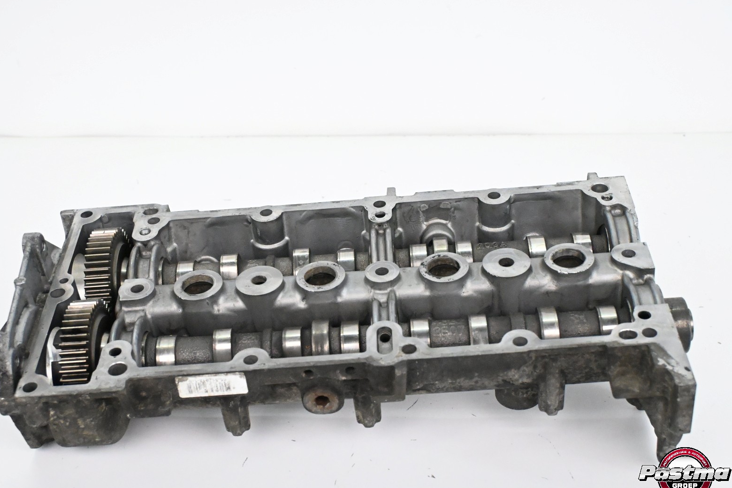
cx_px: 354
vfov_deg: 24.8
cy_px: 252
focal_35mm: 55
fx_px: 1108
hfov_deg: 36.5
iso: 10000
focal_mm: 35
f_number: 7.1
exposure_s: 1/1000
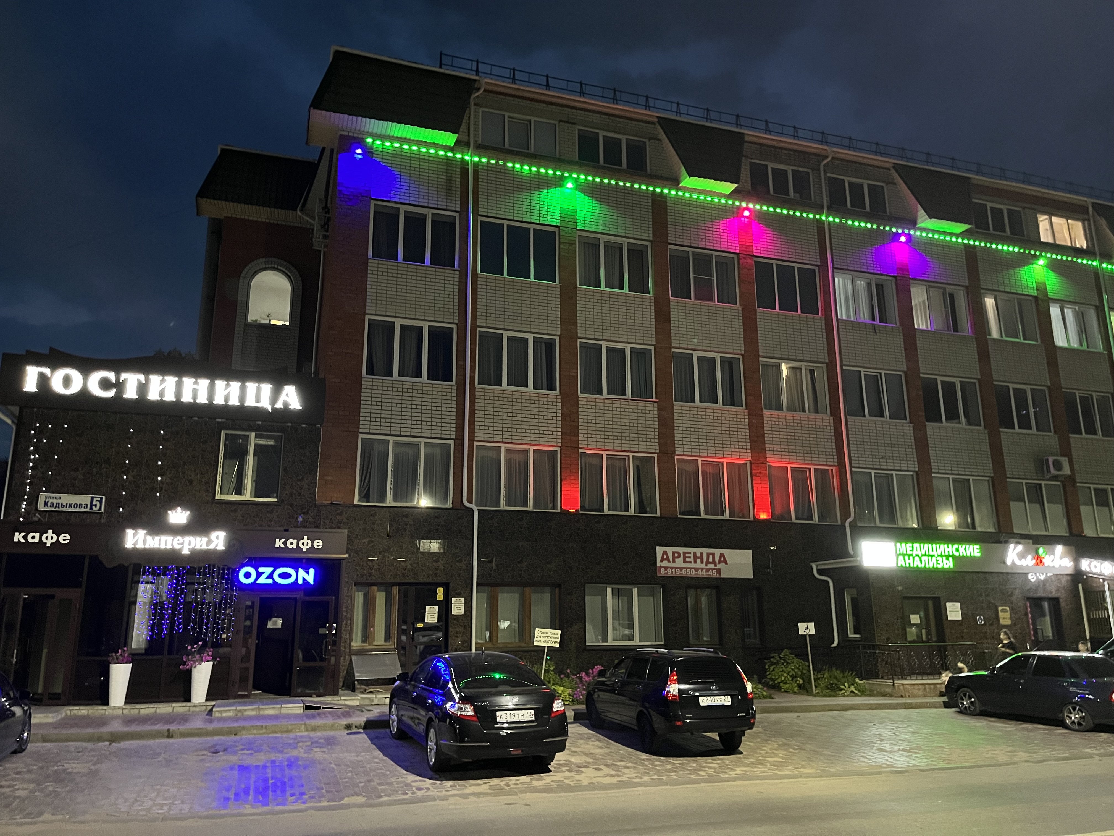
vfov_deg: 53.1
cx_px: 557
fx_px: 837
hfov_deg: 67.3
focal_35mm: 26
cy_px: 418
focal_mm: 5.1
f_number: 1.6
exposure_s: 1/25
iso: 800
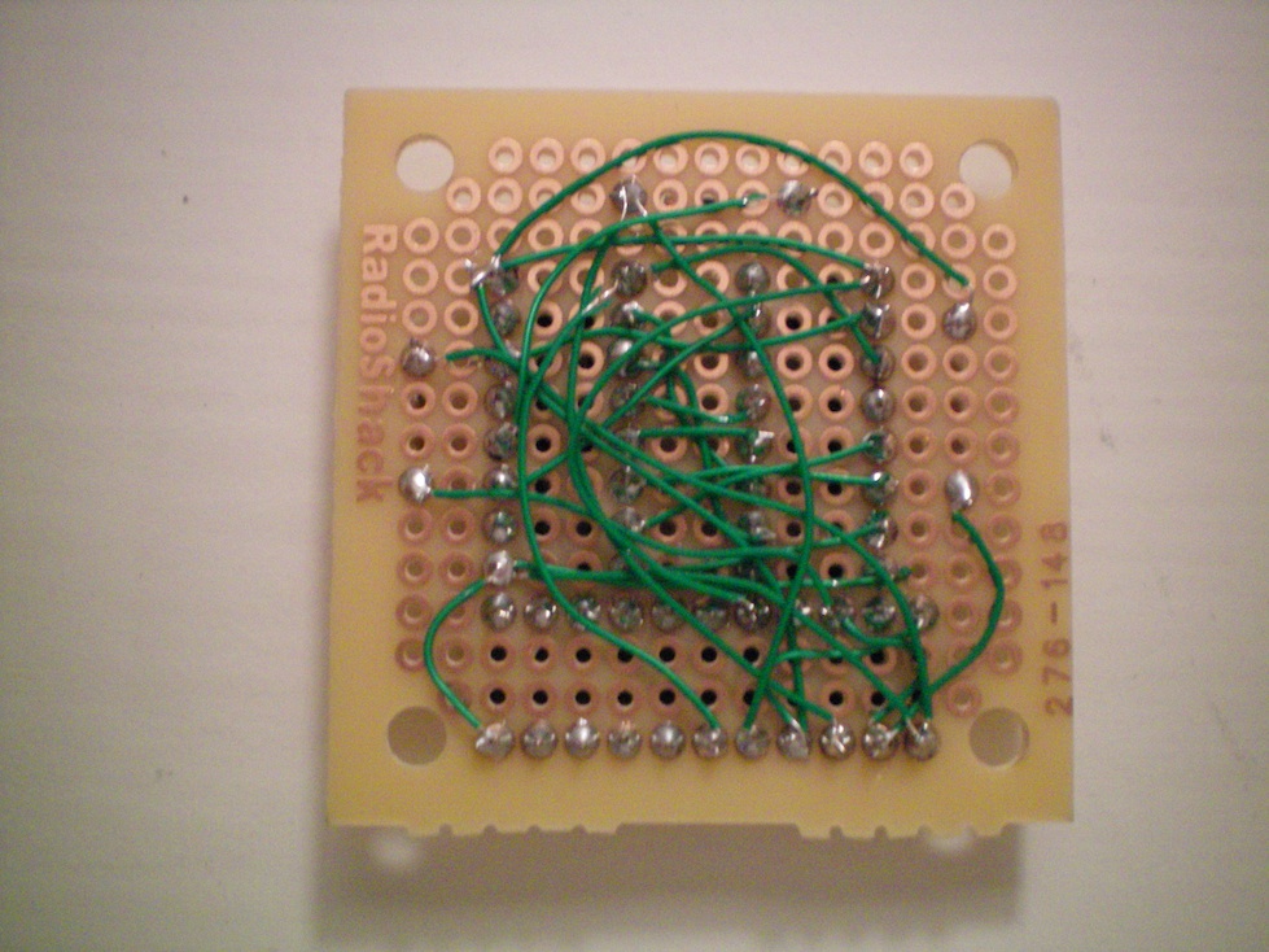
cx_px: 634
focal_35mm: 38
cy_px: 476
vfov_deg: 37.7
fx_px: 1393
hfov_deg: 49.0
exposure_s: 1/5
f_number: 3.1
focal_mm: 6.3
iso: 400
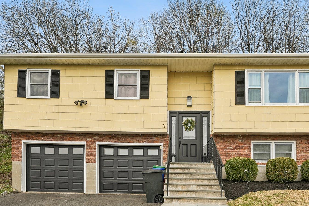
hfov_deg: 72.6
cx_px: 173
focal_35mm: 24
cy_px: 110
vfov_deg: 52.4
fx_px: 209
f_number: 8
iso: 100
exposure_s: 1/250
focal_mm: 15.9
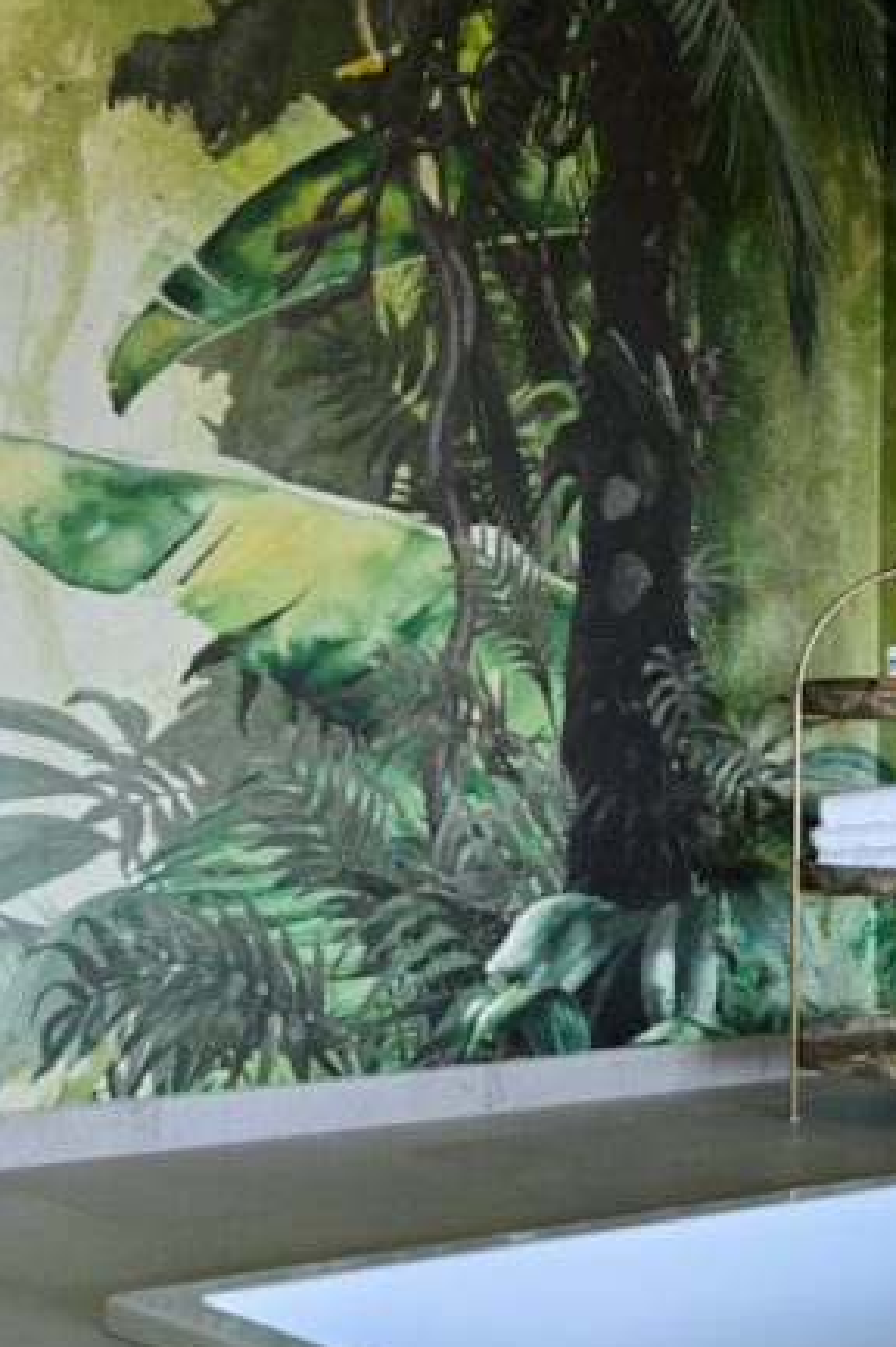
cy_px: 1285
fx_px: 2281
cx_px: 1134
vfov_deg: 31.0
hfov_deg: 20.5
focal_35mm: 61
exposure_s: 1/125
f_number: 4
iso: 900
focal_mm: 24
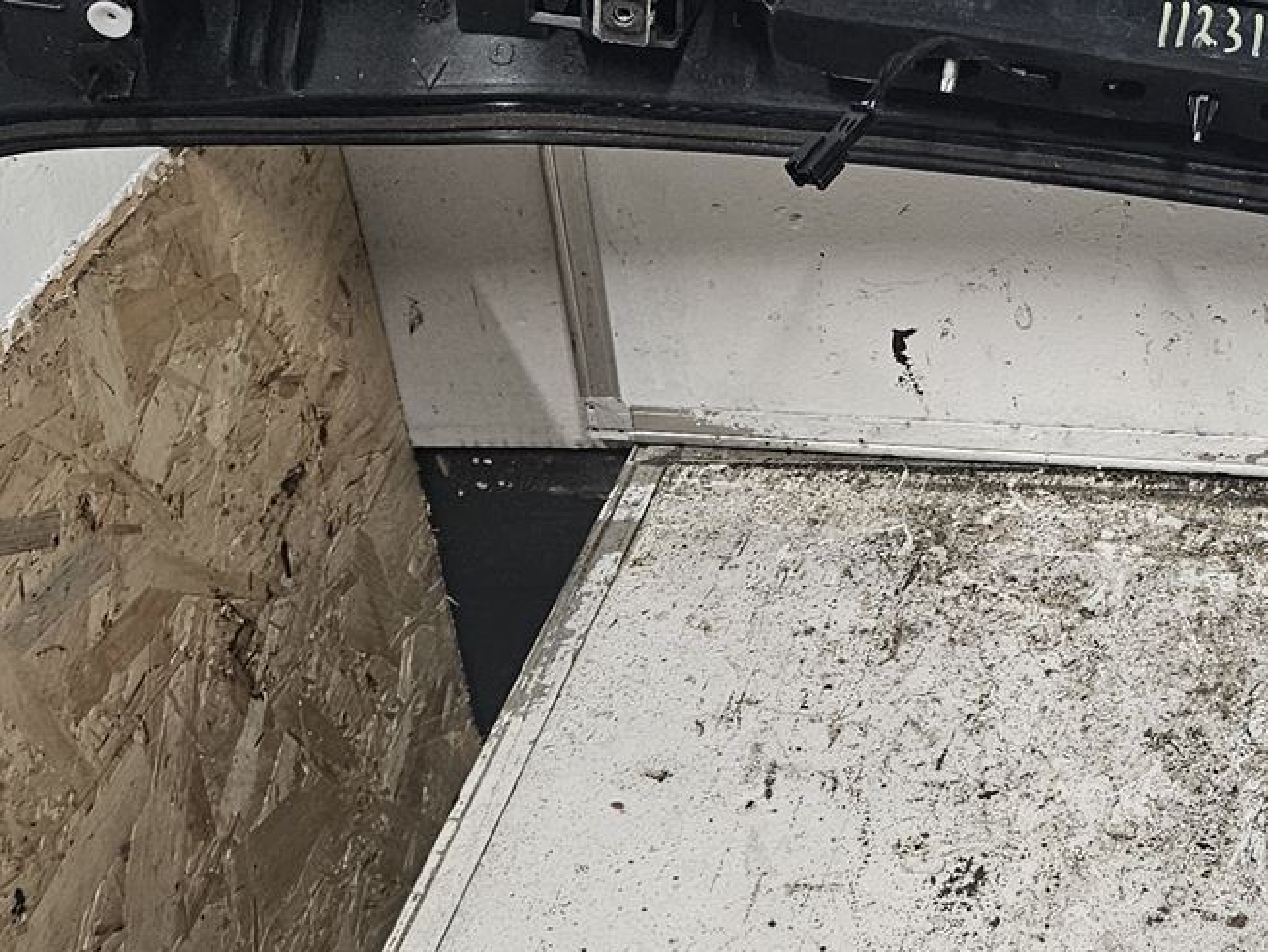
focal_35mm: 72
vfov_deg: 20.2
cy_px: 151
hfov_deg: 26.0
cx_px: 1192
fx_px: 2638
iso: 250
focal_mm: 5.4
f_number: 1.8
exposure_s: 1/100
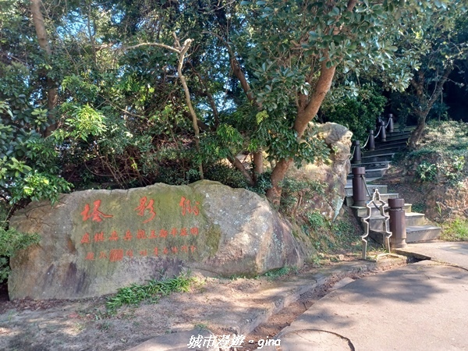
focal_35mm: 25
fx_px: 338
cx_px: 234
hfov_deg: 69.4
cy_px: 176
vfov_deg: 54.9
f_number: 1.8
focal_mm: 4.6
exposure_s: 1/59
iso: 40
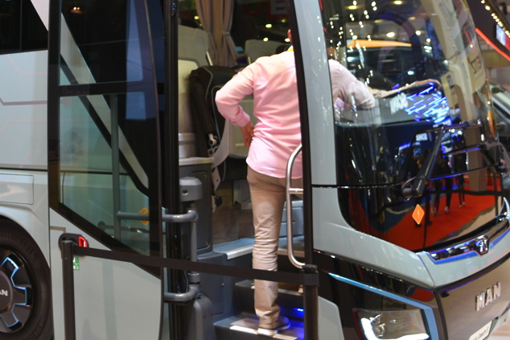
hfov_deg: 34.7
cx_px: 22
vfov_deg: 25.2
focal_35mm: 53
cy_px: 82
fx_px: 750
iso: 560
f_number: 4
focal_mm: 24
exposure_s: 1/60
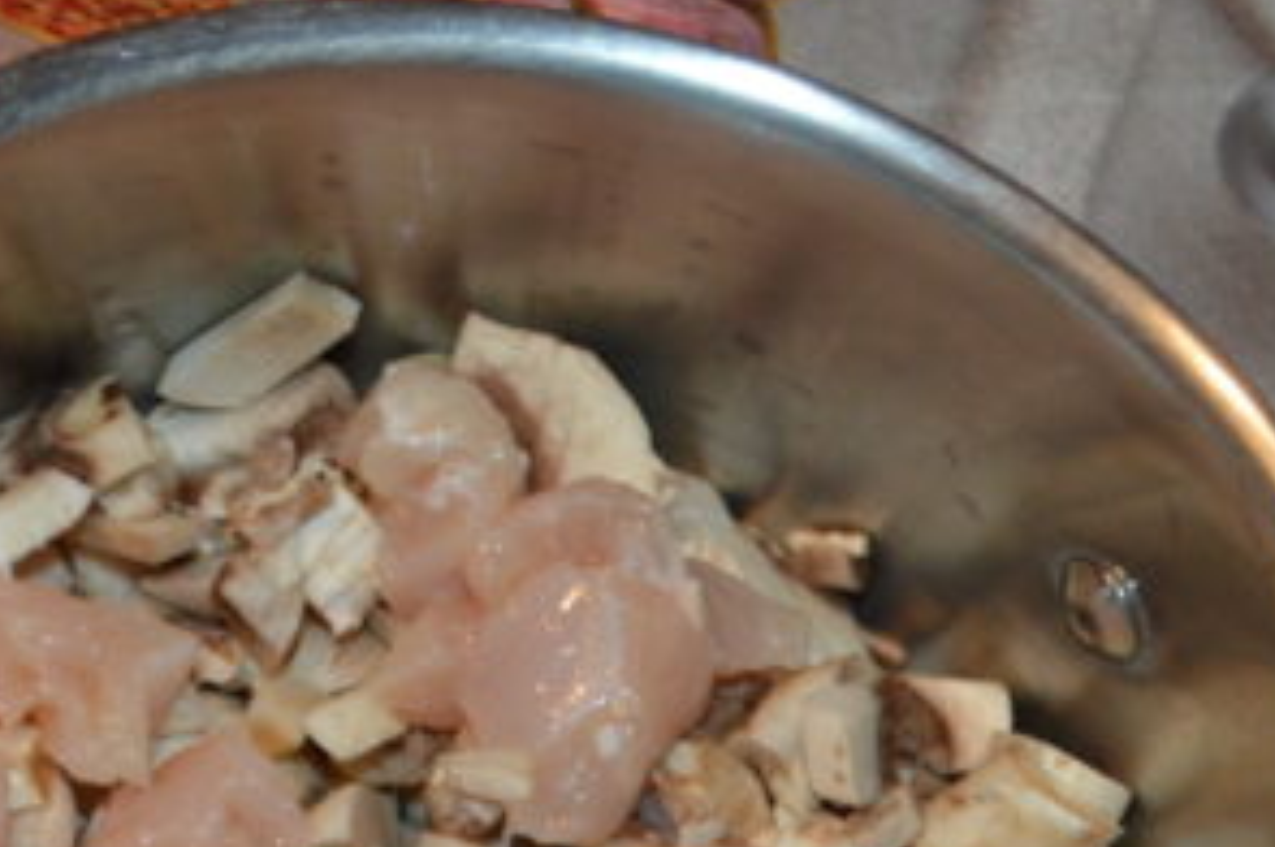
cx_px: 424
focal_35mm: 121
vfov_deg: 11.1
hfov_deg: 16.9
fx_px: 4281
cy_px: 979
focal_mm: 34
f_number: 5
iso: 1000
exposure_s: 1/60
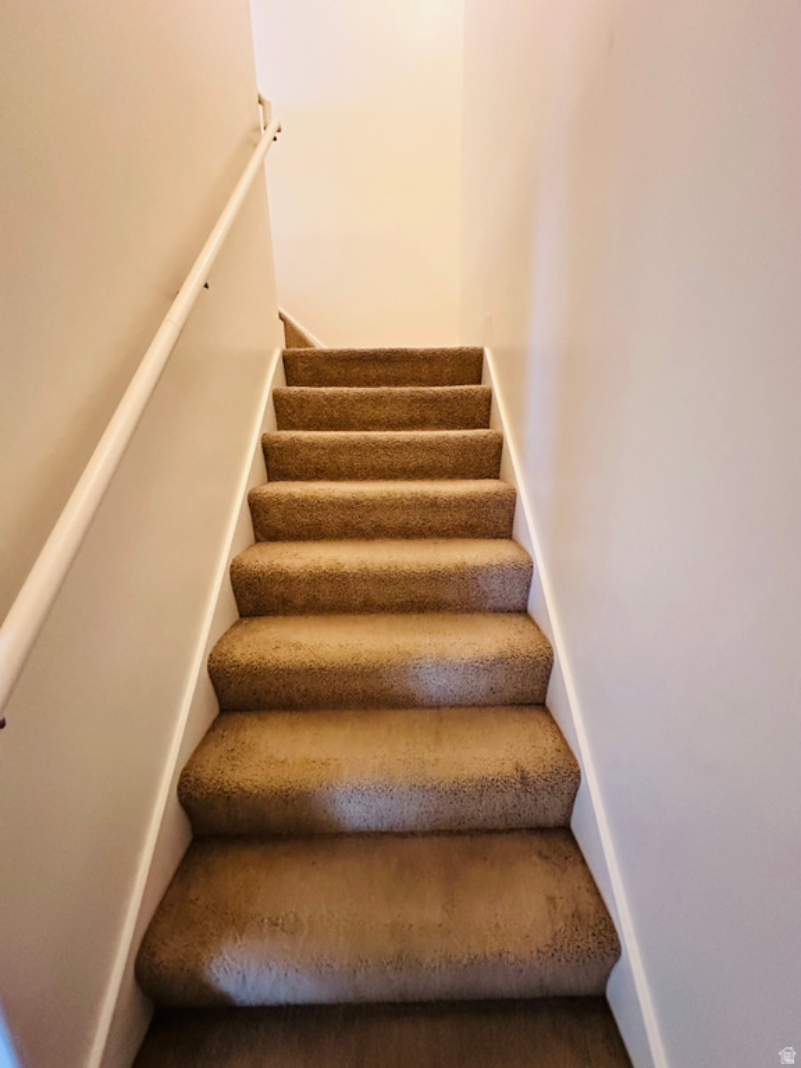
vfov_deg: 102.1
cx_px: 400
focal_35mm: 14
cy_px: 534
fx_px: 432
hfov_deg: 85.7
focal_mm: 2.22
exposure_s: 1/40
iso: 1000
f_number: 2.2
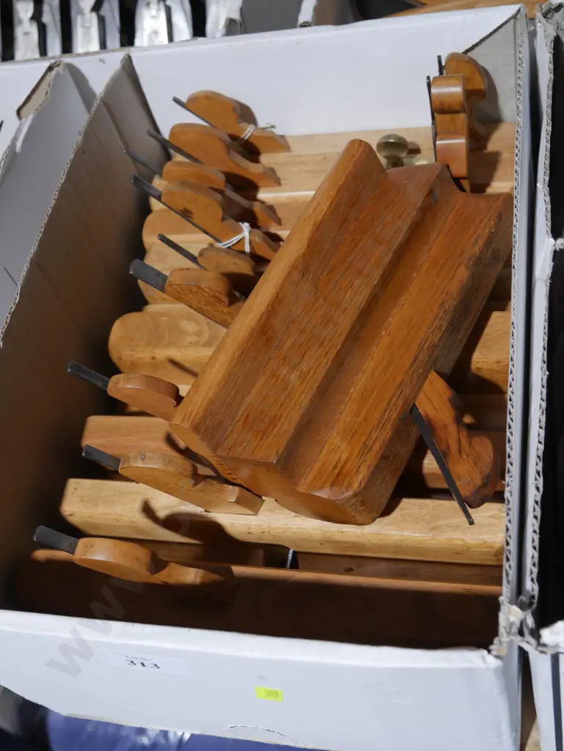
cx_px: 282
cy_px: 376
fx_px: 912
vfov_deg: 44.8
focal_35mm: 42
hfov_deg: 34.4
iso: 800
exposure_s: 1/60
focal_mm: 21
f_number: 4.6
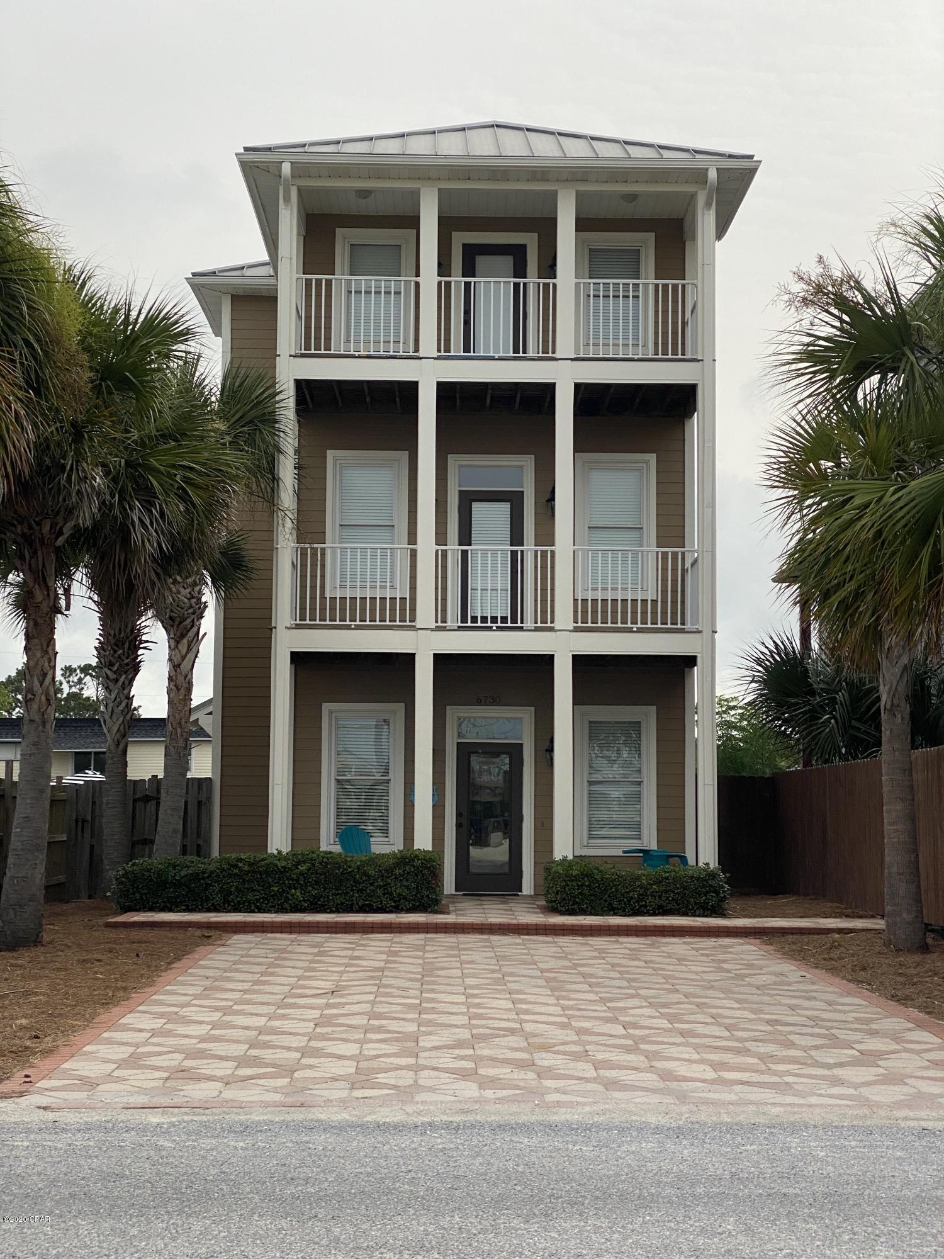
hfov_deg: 28.0
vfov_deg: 36.8
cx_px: 472
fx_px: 1891
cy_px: 630
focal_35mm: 52
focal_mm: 6
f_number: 2
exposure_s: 1/1996
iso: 20
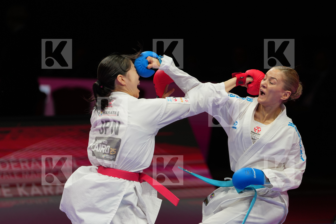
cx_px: 168
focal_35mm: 300
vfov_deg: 4.6
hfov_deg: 6.9
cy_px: 112
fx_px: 2799
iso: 400
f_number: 2.8
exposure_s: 1/1000
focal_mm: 200
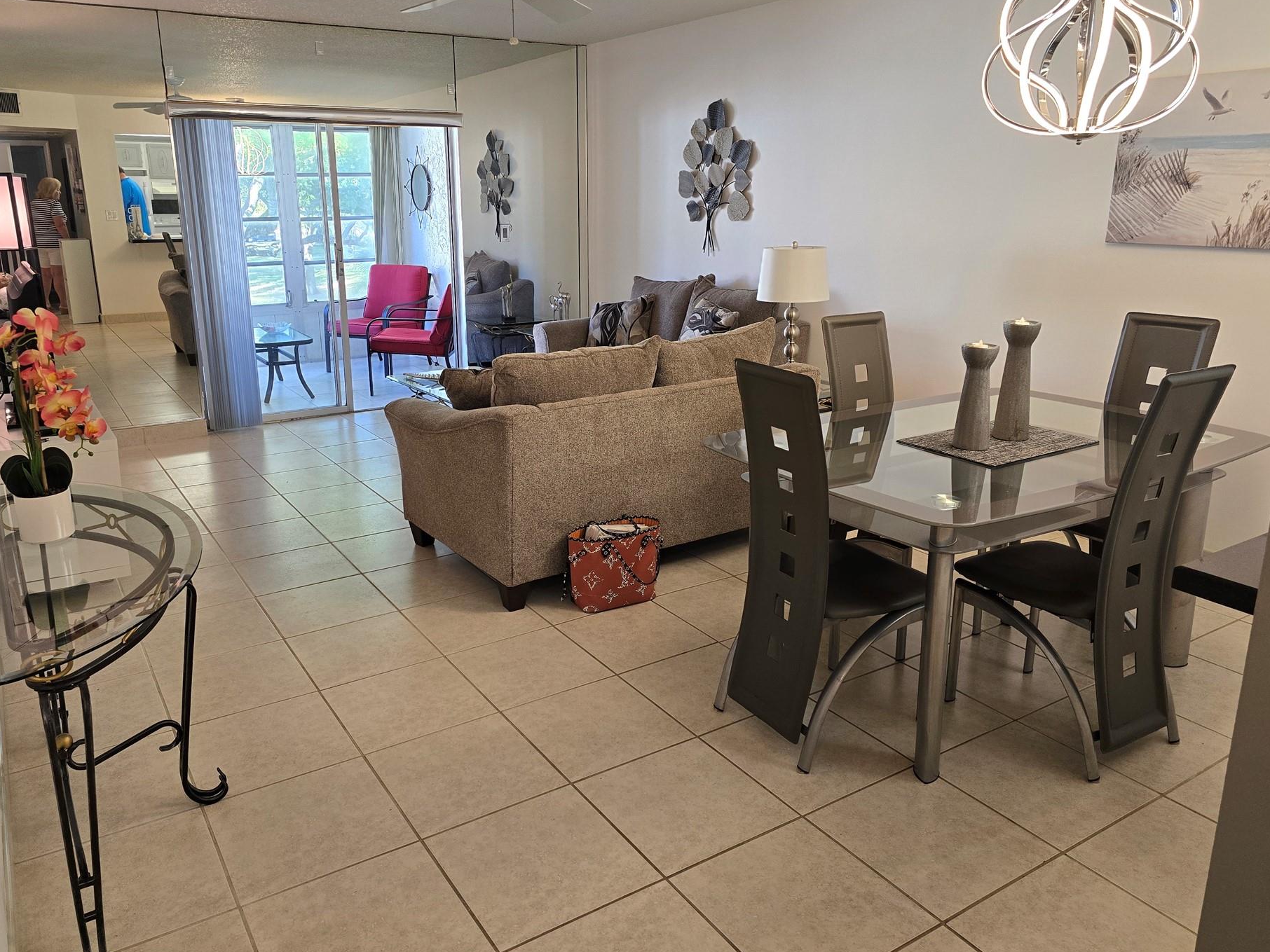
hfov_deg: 67.3
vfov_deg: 53.0
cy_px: 451
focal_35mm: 26
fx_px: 954
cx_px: 599
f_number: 1.7
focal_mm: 6.3
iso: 160
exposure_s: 1/120
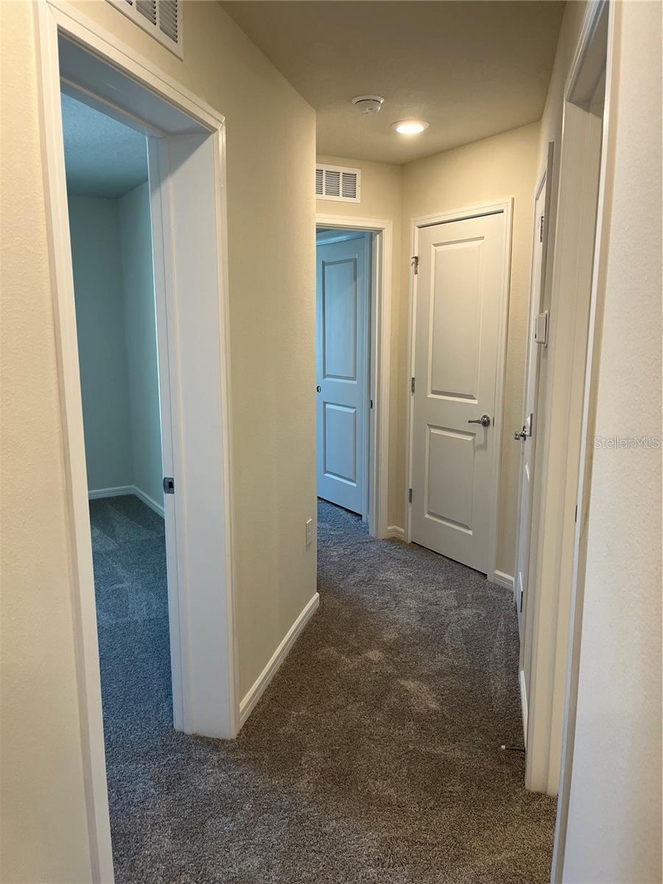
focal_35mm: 26
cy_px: 442
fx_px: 664
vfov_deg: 67.3
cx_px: 332
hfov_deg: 53.1
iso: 125
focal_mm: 5.1
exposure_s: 1/120
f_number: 1.6
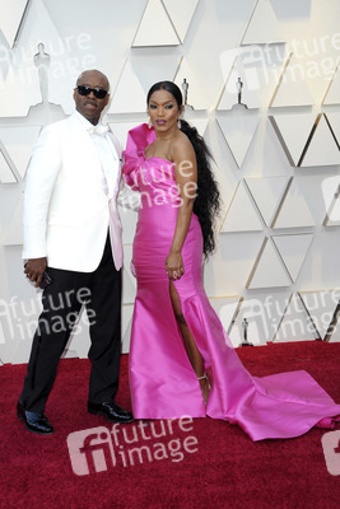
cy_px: 254
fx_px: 679
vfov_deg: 41.1
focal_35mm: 48
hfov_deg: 28.1
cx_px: 170
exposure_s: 1/250
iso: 800
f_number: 7.1
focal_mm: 48
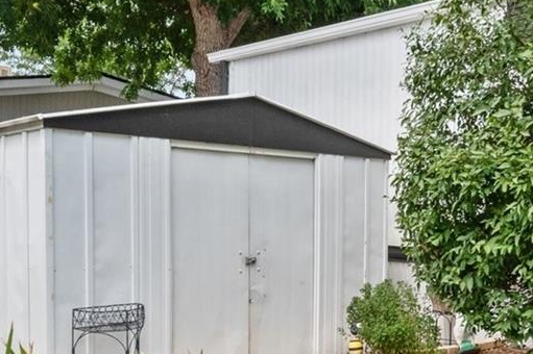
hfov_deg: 41.9
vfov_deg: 28.6
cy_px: 176
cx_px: 298
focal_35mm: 47
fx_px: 695
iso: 400
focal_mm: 10
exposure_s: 1/2000
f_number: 8
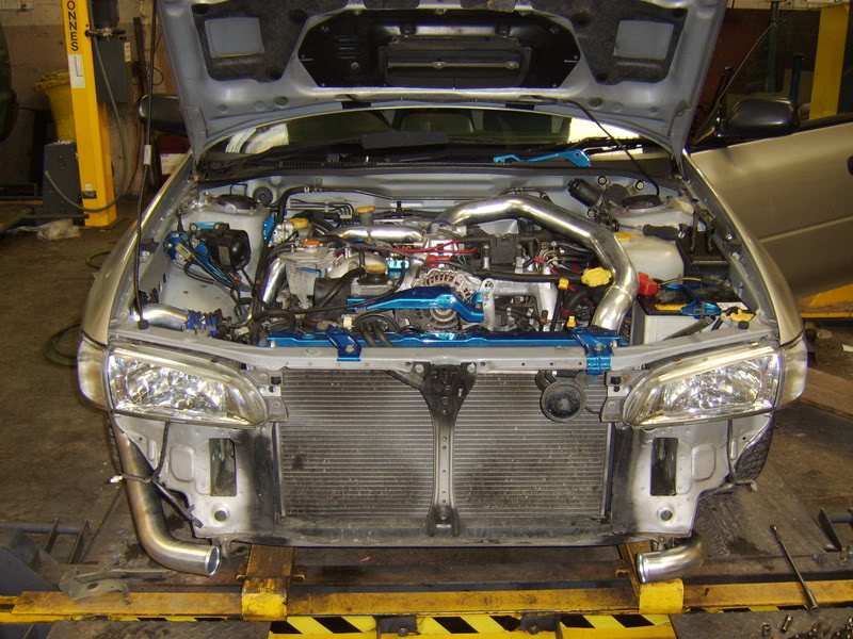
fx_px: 764
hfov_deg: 58.4
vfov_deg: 45.4
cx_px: 426
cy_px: 320
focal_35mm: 31
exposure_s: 1/30
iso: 141
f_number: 2.7
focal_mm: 8.13
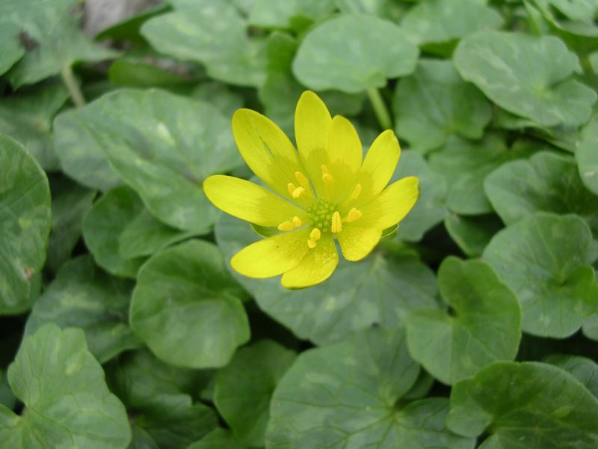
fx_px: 656
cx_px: 299
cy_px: 224
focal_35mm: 38
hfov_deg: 49.0
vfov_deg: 37.7
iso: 100
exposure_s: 1/216
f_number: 2.8
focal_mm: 5.8
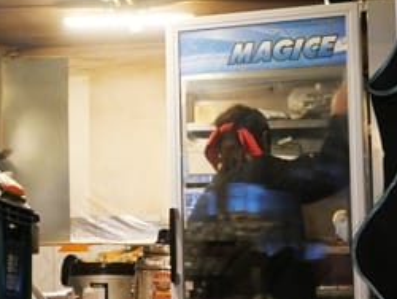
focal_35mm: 112
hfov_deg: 17.1
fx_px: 1286
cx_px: -10
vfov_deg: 13.2
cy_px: 186
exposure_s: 1/60
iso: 3200
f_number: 4.7
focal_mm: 21
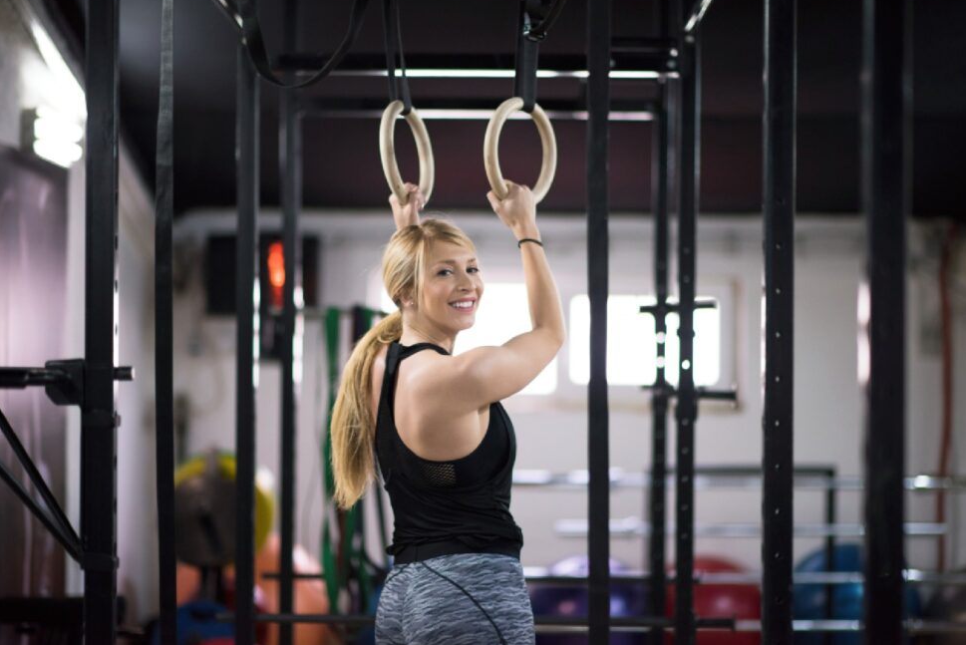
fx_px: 993
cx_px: 492
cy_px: 326
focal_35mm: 37
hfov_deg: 51.9
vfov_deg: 36.0
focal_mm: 35
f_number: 3.2
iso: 1600
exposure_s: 1/250
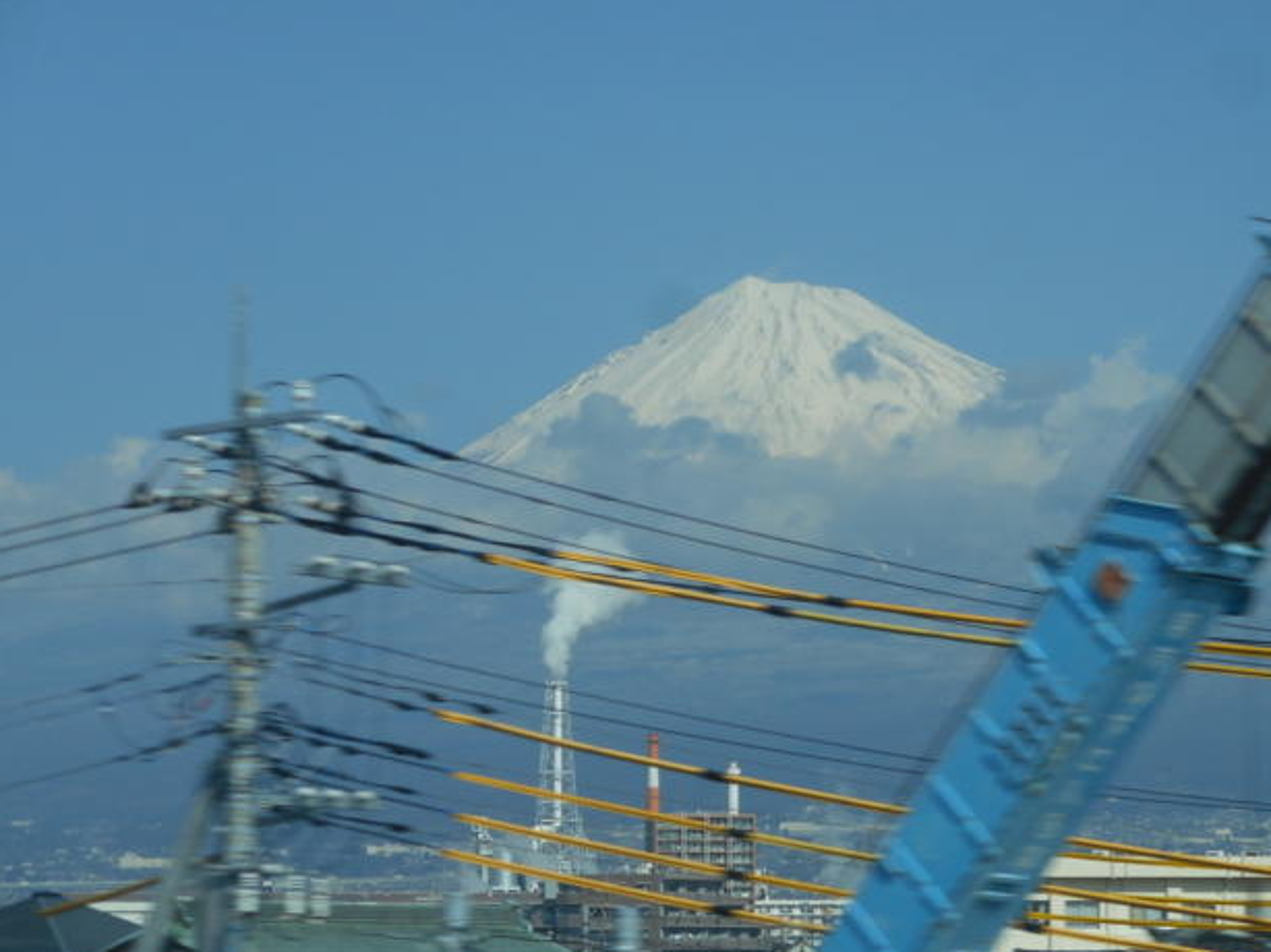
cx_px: 758
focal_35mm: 133
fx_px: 4881
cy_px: 441
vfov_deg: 11.1
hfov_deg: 14.8
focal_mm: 18.2
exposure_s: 1/500
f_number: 5.8
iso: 80
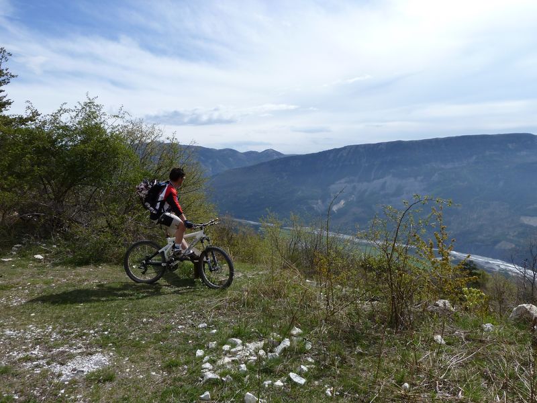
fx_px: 388
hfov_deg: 69.4
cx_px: 268
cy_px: 202
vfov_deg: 54.9
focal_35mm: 25
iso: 80
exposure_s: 1/500
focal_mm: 4.1
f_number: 5.6
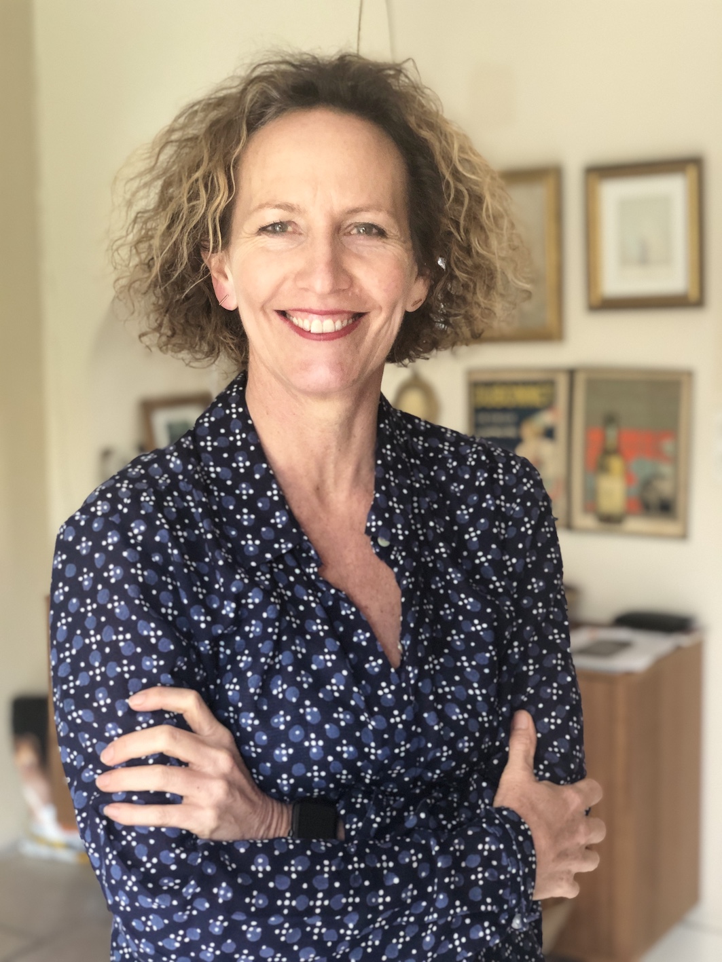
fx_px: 1446
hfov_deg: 28.0
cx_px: 361
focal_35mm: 52
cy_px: 481
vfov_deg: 36.8
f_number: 2.4
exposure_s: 1/24
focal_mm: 6
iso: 125
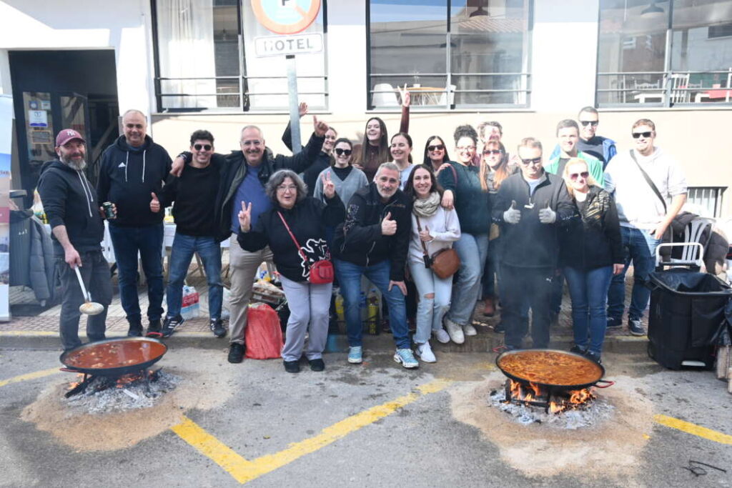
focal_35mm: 29
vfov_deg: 45.0
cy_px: 244
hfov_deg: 63.7
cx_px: 366
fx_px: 590
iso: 500
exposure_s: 1/400
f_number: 5.6
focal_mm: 29
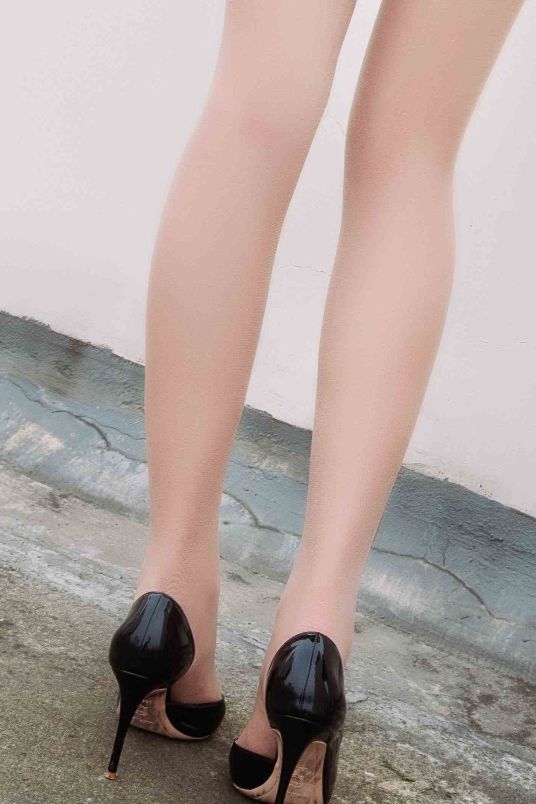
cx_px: 479
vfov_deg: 20.4
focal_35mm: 91
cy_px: -242
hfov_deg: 14.9
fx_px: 2031
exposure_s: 1/100
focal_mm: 32
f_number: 13
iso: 200
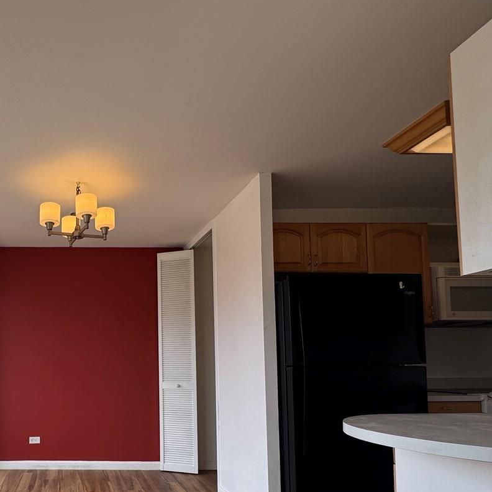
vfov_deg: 60.7
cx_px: 70
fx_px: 402
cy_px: 346
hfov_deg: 56.2
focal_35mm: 25
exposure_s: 1/370
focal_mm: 2.22
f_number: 2.2
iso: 40
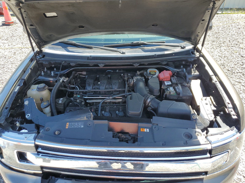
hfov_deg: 67.3
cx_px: 122
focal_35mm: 26
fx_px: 184
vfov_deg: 53.1
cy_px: 92
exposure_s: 1/667
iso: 50
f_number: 1.5
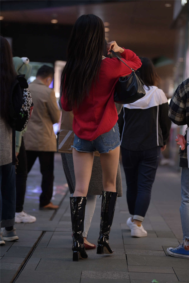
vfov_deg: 16.8
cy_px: 142
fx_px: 961
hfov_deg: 11.2
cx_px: 94
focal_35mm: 122
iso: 1250
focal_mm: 122
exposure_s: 1/320
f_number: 3.2
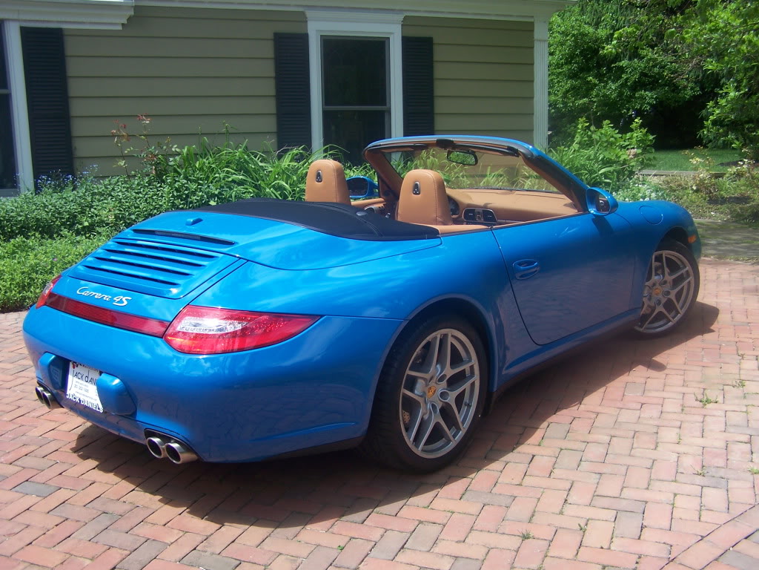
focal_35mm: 38
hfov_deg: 49.0
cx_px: 380
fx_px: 833
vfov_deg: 37.7
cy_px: 285
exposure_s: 1/640
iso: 80
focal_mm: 6.3
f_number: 2.8
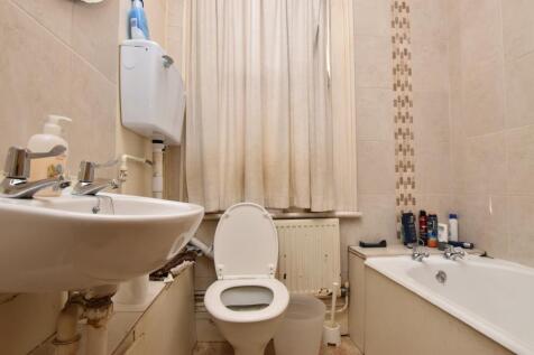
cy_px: 178
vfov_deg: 69.6
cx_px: 267
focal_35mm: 17
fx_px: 256
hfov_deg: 92.5
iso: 400
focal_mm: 11.5
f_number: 9
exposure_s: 1/60
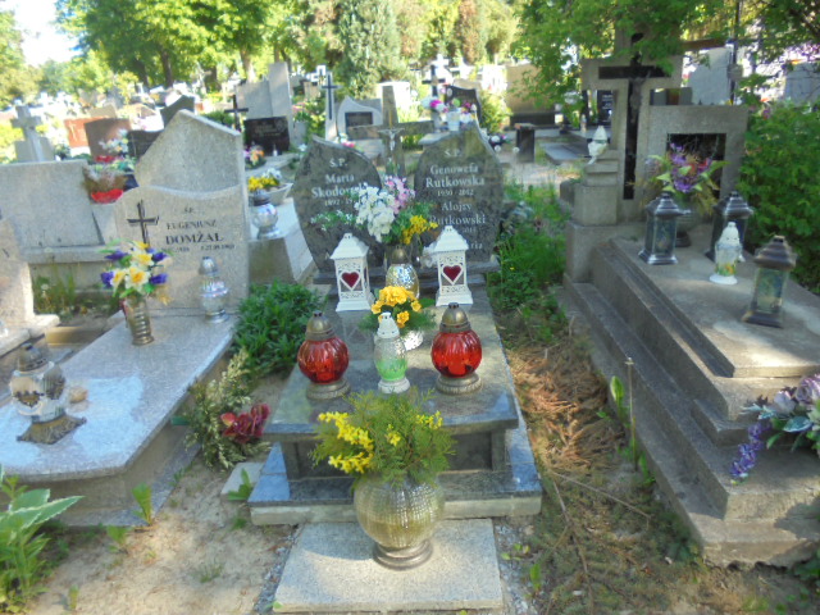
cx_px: 410
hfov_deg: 67.3
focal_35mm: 26
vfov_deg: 53.1
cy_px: 308
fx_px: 616
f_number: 3.5
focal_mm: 4.6
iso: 100
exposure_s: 1/100
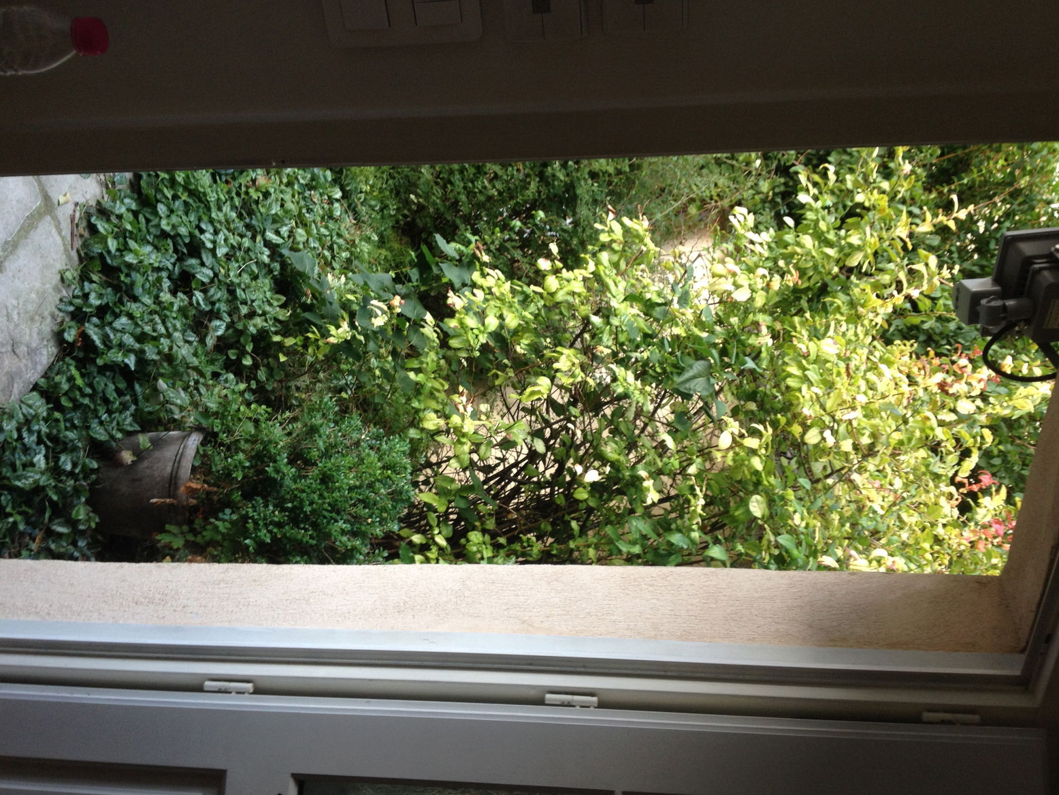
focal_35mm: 36
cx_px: 517
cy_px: 405
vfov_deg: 39.7
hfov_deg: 51.3
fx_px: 1101
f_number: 2.4
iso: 50
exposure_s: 1/24
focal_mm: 4.28
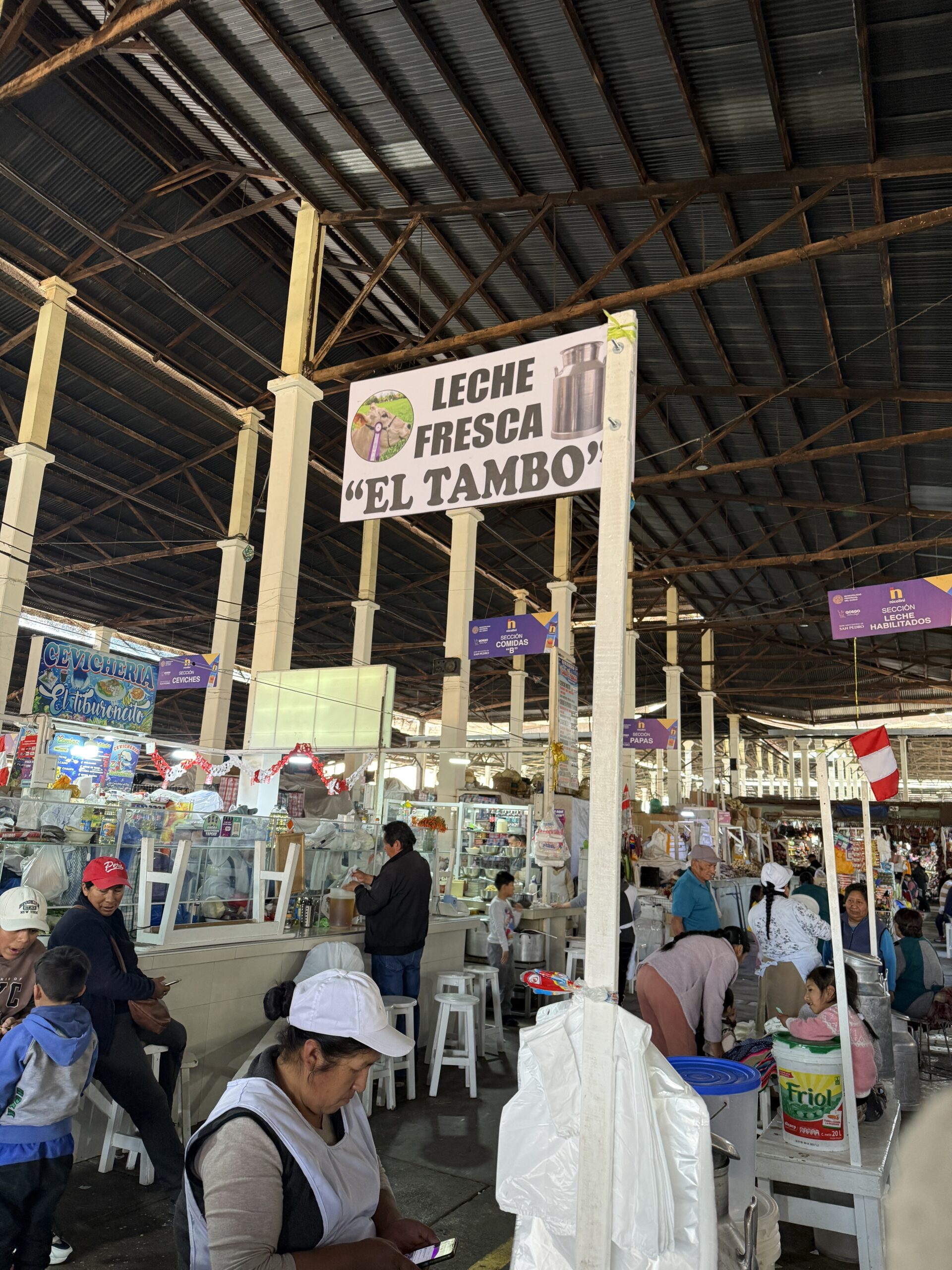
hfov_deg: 56.8
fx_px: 880
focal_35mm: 24
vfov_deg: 71.6
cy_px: 635
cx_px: 476
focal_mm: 6.76
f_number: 1.78
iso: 200
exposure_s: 1/60
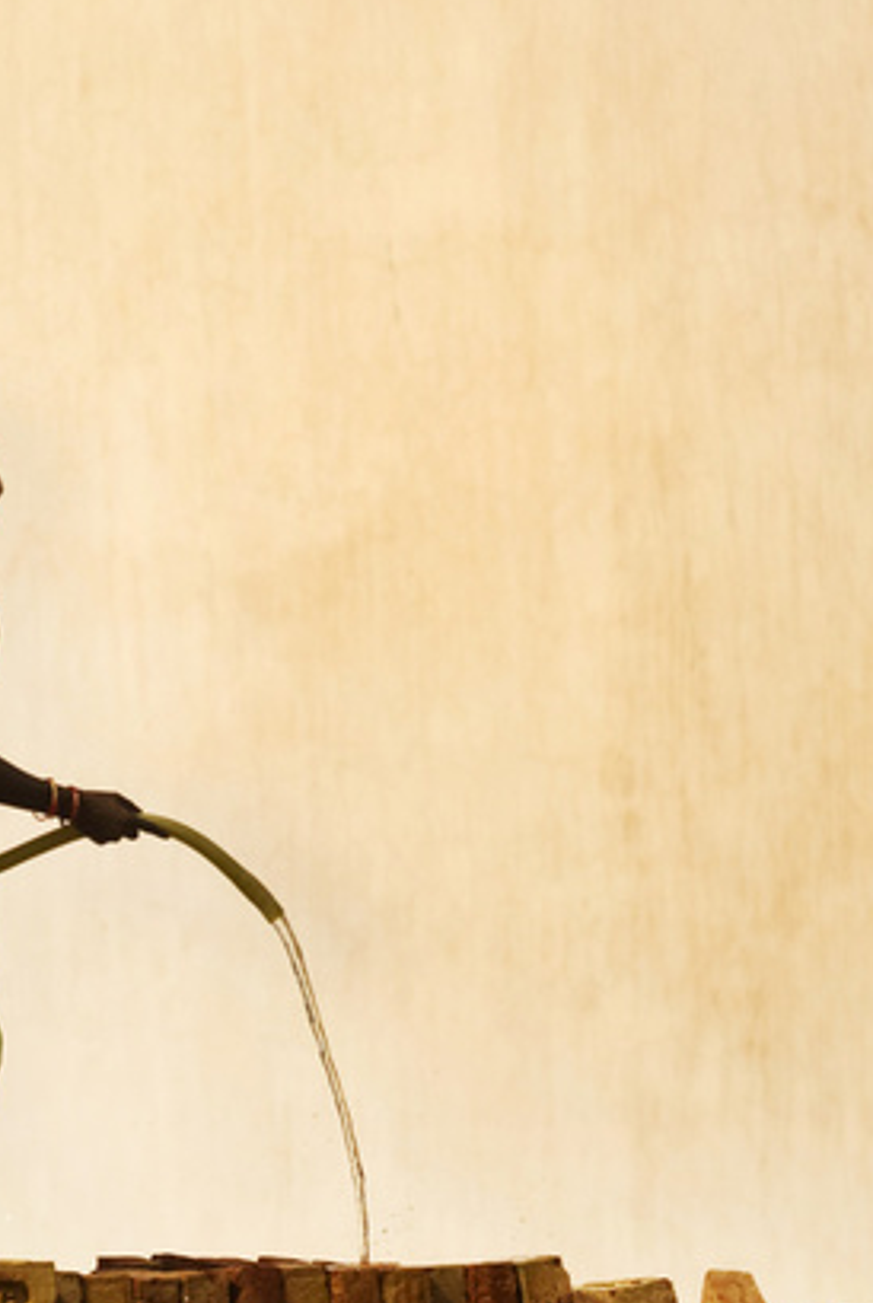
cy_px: 421
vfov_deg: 3.7
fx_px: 19937
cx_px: 256
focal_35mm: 550
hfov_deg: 2.5
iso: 100
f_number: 2.8
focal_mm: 150
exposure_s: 1/3000
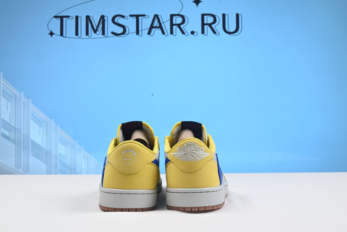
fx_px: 386
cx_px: 174
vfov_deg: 33.4
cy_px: 116
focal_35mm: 40
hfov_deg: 48.4
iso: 100
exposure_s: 1/2.5
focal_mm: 40
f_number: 16
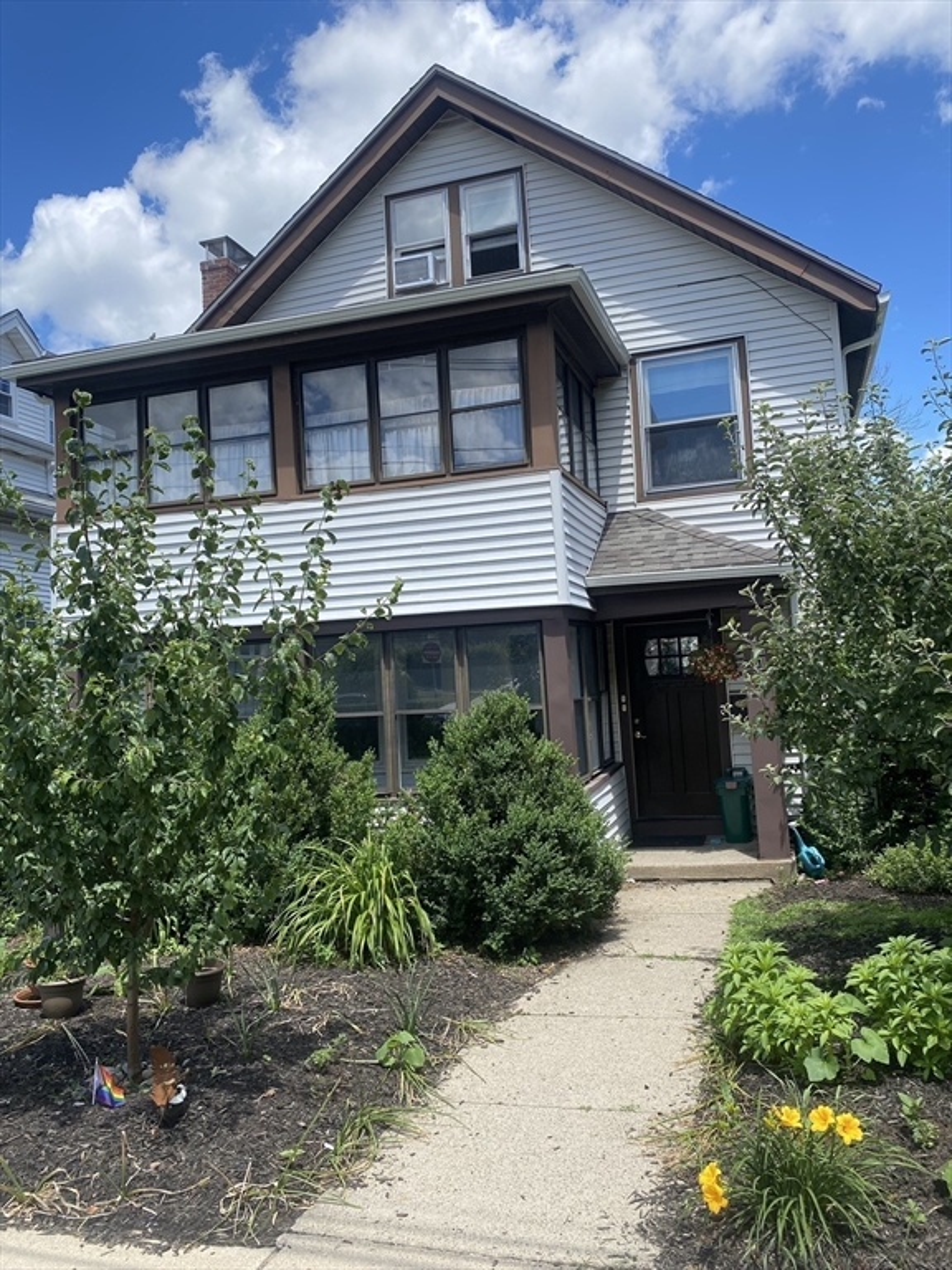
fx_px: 953
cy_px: 635
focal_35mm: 26
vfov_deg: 67.3
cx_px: 476
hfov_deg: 53.1
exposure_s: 1/1653
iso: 32
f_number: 1.8
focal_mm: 4.25
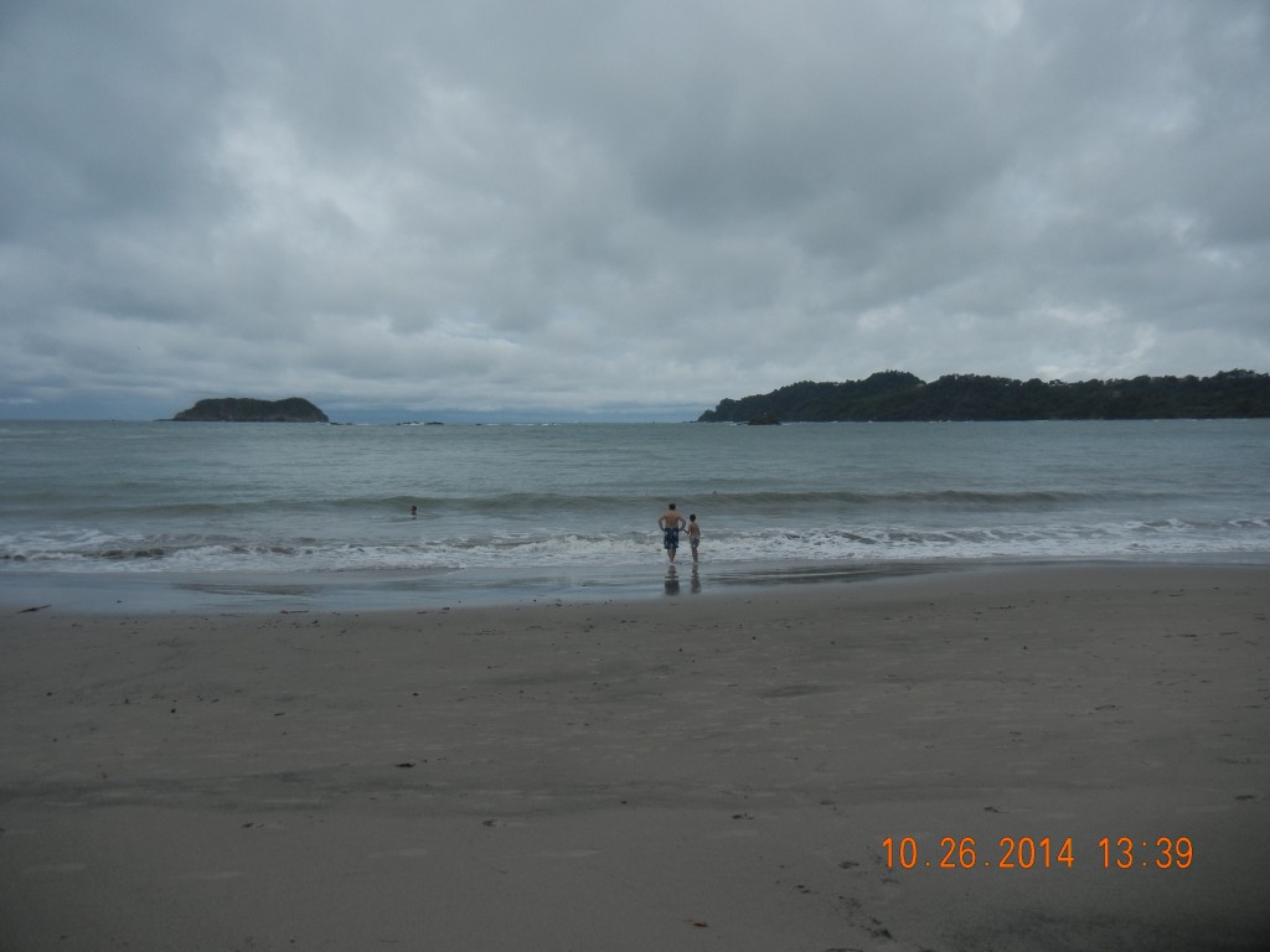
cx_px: 635
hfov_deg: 60.0
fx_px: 1101
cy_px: 476
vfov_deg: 46.8
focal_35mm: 30
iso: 160
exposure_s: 1/1117
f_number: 7
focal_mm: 5.4
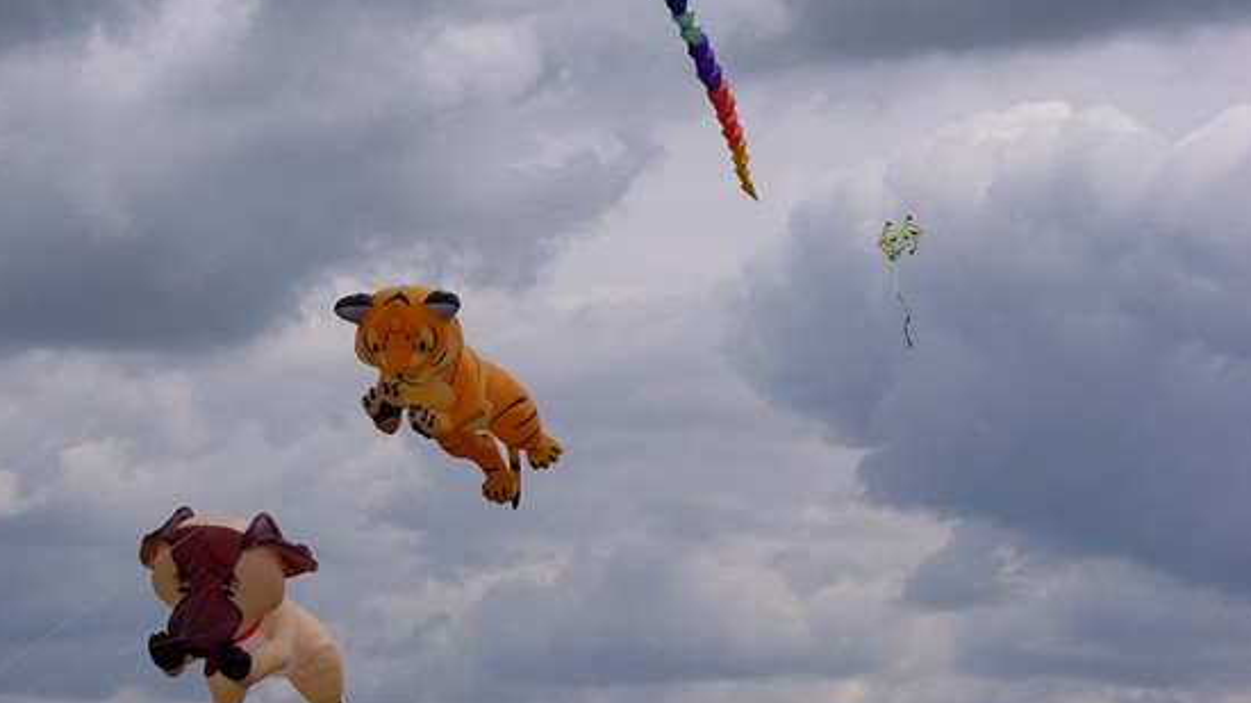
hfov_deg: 15.3
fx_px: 4643
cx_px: 467
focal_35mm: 140
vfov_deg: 8.7
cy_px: 439
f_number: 13.3
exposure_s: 1/181
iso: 80
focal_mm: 17.99
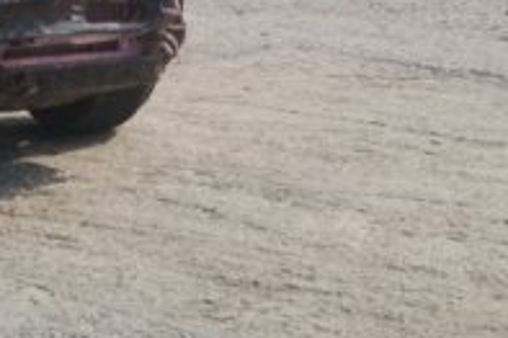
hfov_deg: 6.4
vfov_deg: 4.3
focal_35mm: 317
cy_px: -129
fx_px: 4464
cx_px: -276
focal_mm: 65
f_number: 5.3
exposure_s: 1/800
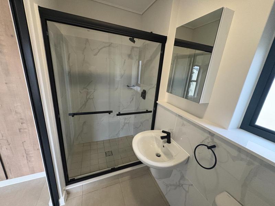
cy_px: 103
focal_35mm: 14
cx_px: 138
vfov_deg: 85.7
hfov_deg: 102.1
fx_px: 111
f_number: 2.2
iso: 400
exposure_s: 1/50
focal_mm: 2.22
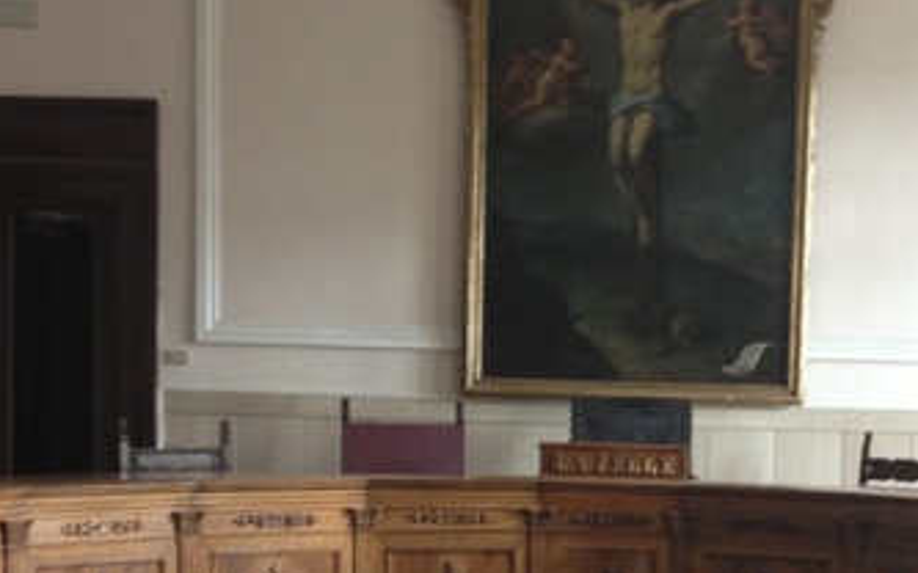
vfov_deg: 16.5
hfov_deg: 26.2
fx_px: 1951
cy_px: 497
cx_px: 673
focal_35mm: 78
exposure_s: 1/20
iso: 125
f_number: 2.4
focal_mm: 4.28
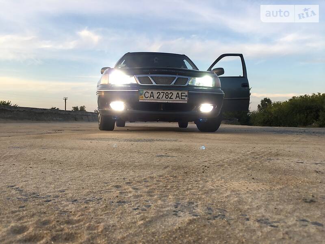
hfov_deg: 61.7
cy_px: 122
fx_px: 272
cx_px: 162
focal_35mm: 29
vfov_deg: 48.2
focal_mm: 4.2
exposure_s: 1/116
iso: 25
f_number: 2.2
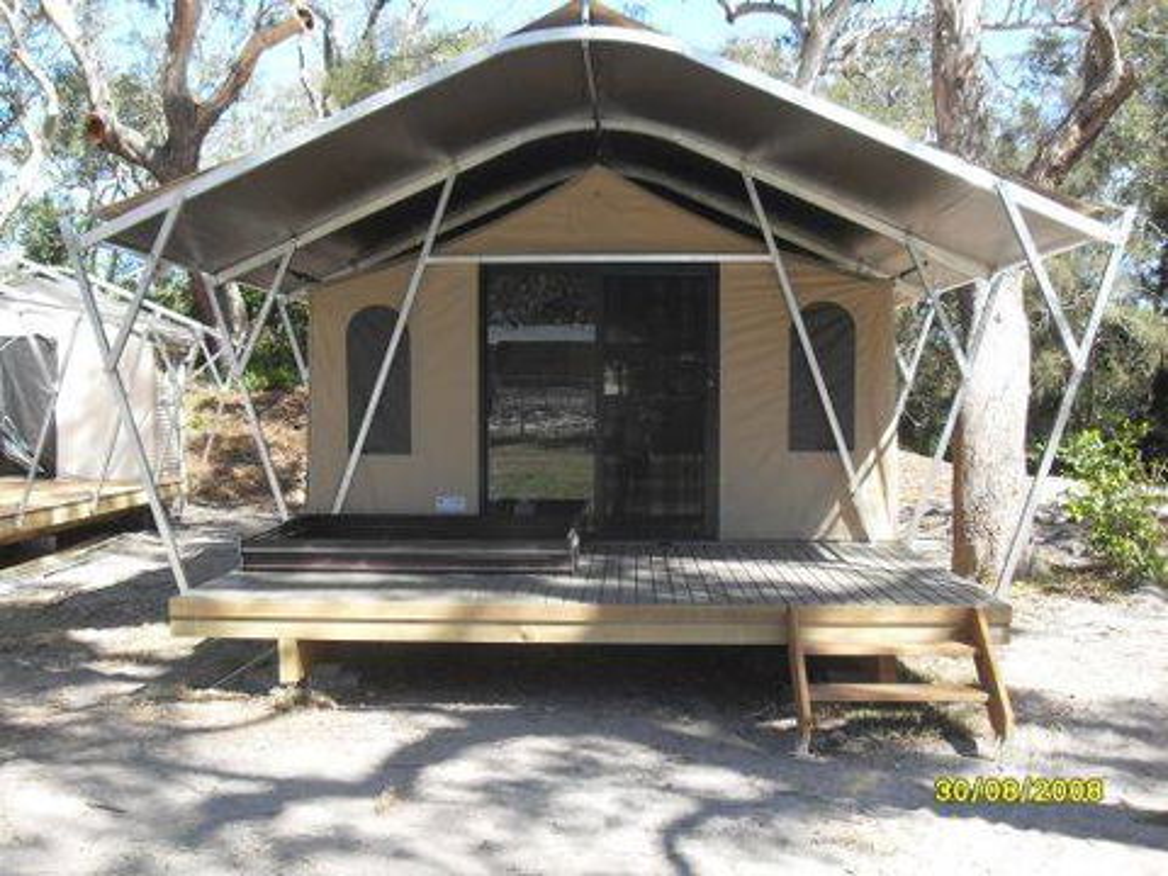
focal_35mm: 37
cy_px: 438
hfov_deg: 50.1
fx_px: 1248
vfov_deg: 38.7
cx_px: 584
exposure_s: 1/250
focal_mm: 6.3
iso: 80
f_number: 2.8
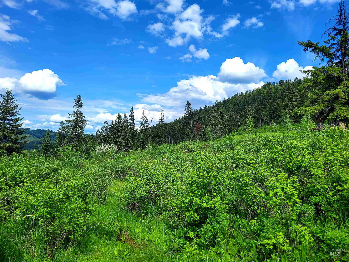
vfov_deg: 53.1
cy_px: 131
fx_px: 262
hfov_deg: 67.3
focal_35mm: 26
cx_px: 174
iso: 40
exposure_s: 1/3333
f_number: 1.8
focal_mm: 5.4
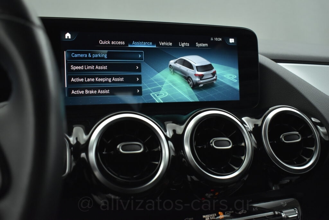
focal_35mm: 34
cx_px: 164
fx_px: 315
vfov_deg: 38.4
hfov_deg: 55.1
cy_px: 110
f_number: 3.8
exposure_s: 1/100
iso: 1600
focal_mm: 23
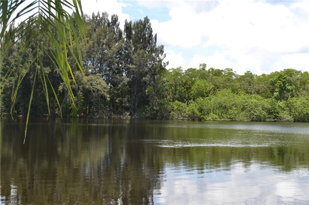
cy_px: 102
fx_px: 515
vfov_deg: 22.6
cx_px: 154
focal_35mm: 60
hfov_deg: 33.4
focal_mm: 40
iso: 100
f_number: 7.1
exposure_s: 1/200
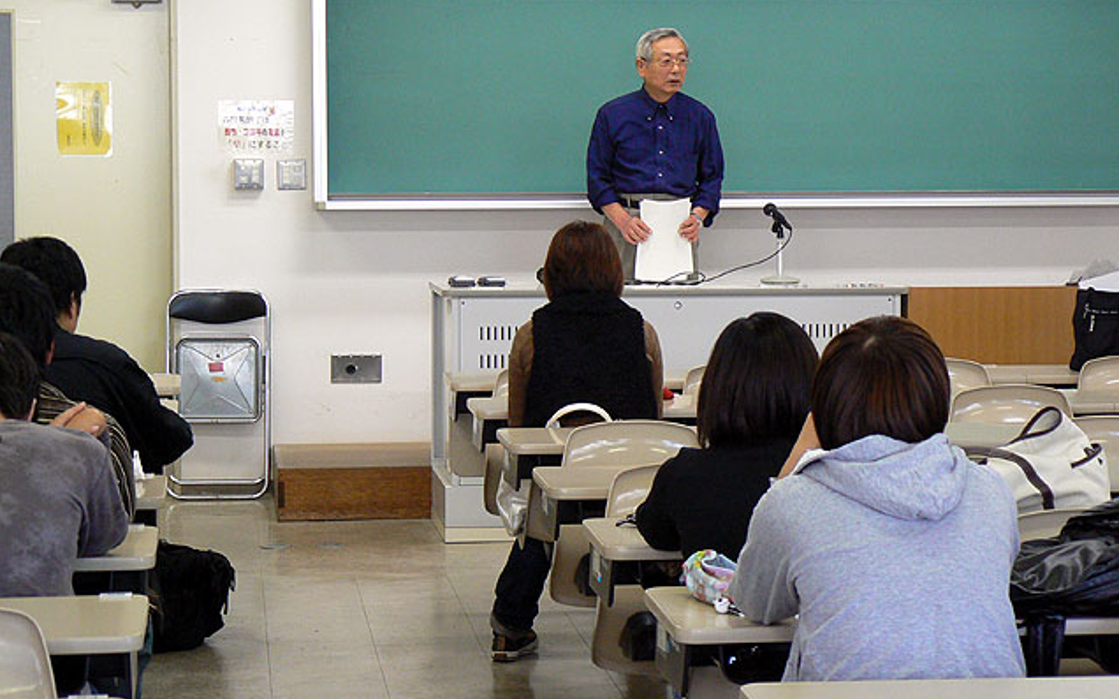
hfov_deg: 21.9
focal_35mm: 95
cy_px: 291
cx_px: 561
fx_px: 2896
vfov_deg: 13.7
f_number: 3.2
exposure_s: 1/40
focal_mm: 14.9
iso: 200
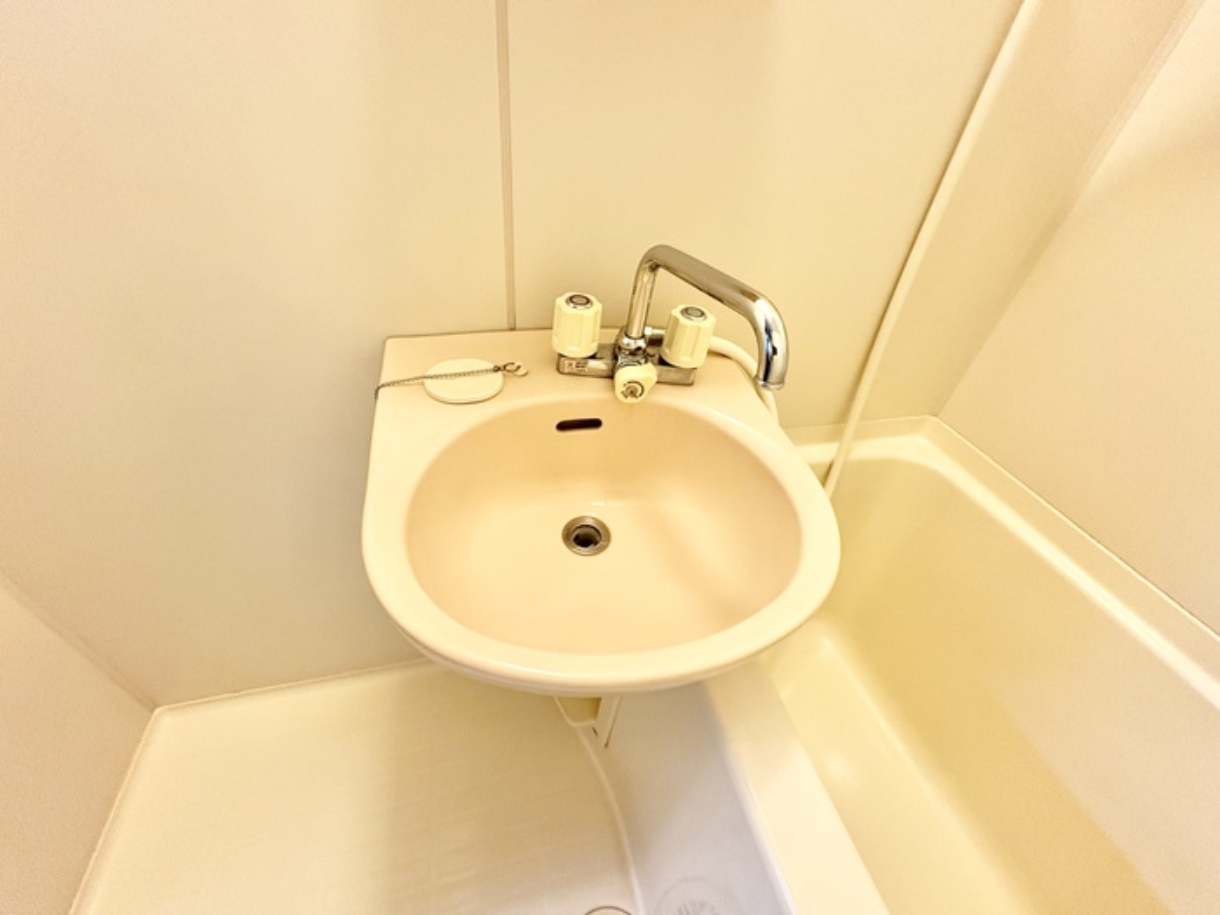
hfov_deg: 102.1
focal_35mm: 14
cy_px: 458
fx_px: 493
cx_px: 610
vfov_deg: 85.7
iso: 320
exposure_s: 1/60
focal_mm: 2.22
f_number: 2.2
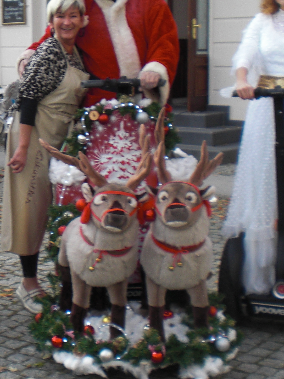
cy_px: 157
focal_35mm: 83
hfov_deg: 17.4
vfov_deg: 23.5
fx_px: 908
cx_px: 10
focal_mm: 6.3
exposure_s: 1/200
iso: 64
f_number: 3.1
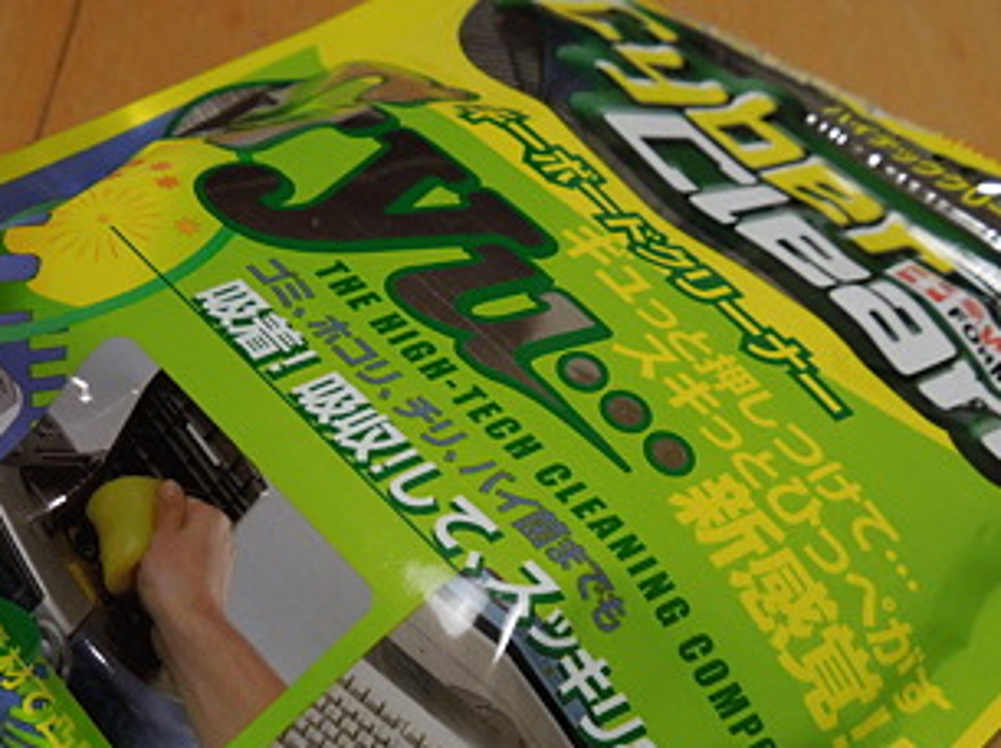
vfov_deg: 37.9
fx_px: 1069
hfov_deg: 50.1
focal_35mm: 37
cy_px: 528
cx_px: 546
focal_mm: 4.5
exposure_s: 1/15
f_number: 3.3
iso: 400
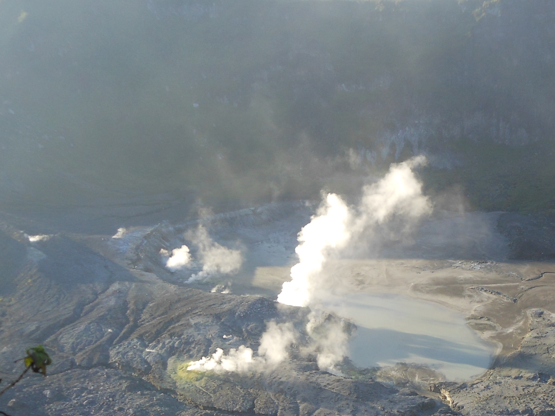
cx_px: 401
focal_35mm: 50
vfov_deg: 28.6
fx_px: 802
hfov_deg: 37.5
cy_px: 318
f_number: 3.2
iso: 80
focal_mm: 4.5
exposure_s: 1/250
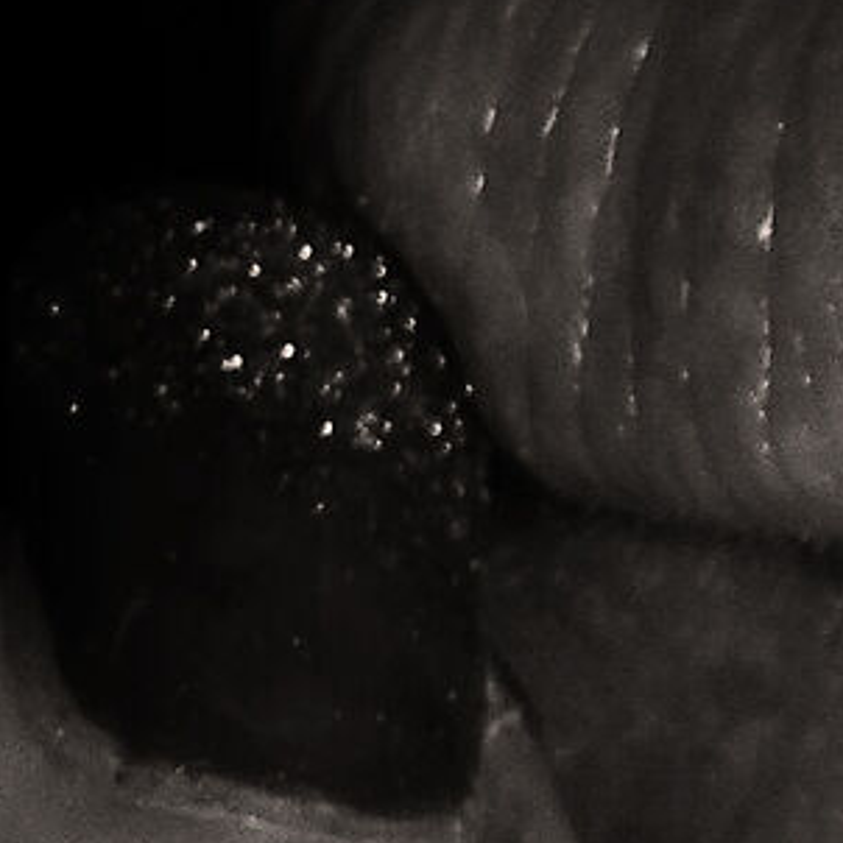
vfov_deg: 5.4
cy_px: 921
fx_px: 8899
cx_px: 1080
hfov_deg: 5.4
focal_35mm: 323
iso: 80
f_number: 4.5
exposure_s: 1/50
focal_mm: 7.87
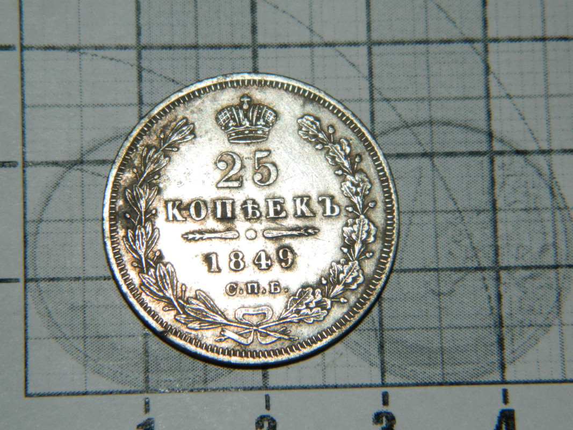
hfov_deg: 13.2
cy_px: 215
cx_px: 286
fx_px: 2483
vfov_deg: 9.9
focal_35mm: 150
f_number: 13.9
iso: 200
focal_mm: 27
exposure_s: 1/60
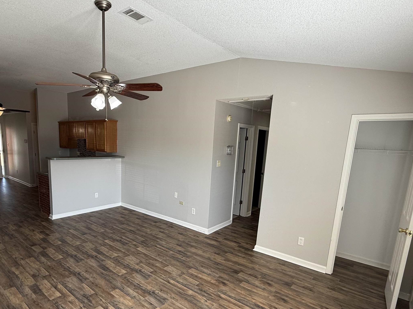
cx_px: 170
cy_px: 186
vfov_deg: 62.9
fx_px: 251
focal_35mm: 21
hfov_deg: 78.3
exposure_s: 1/99
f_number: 2.2
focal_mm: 2.22
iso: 80
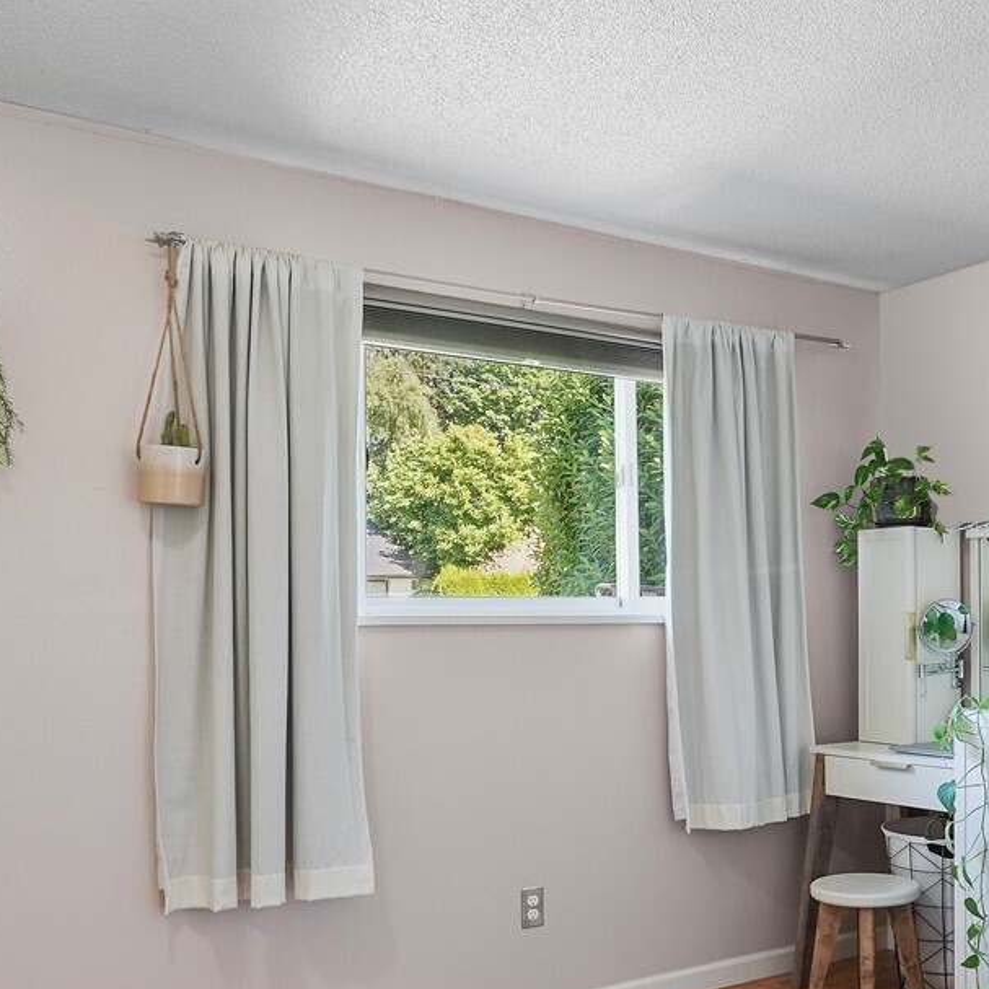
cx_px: 745
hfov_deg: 42.5
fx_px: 1228
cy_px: 622
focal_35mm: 38
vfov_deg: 43.5
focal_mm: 16
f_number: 8
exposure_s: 1/2.5
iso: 800
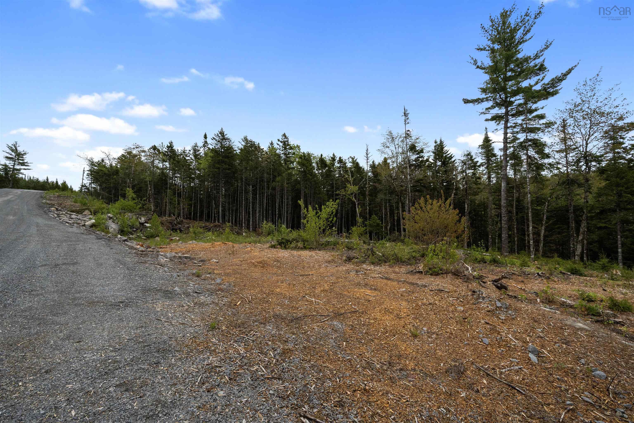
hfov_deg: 104.3
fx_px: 247
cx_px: 317
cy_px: 212
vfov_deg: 81.2
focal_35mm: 14
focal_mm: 14
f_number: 9
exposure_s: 1/2500
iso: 800
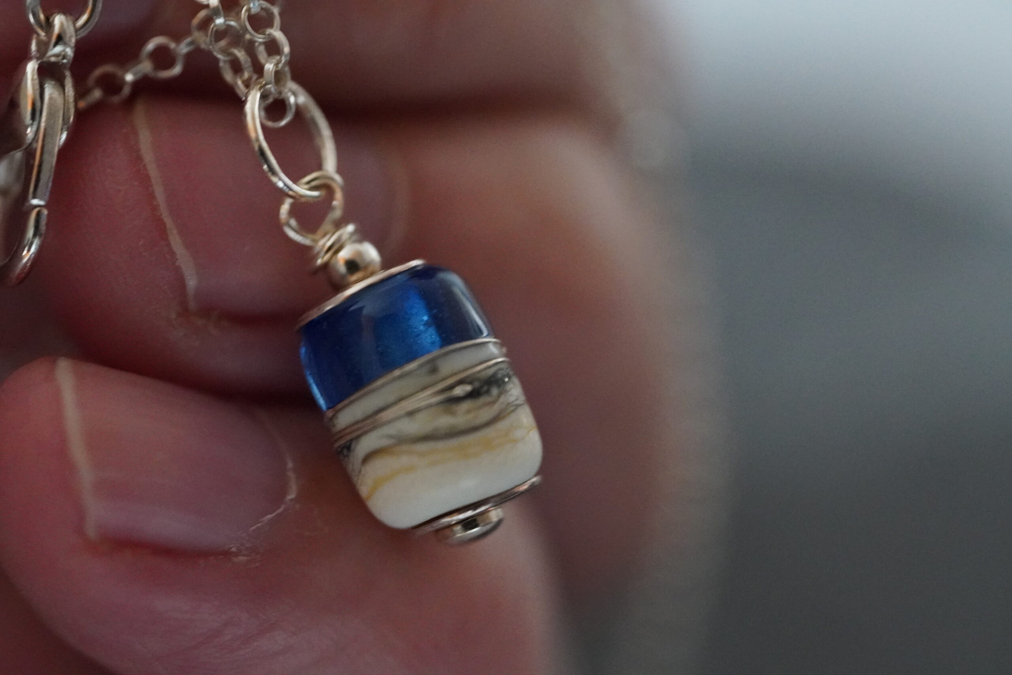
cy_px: 338
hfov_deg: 15.2
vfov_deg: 10.2
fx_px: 3795
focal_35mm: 135
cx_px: 506
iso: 6400
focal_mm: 90
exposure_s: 1/40
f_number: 2.8
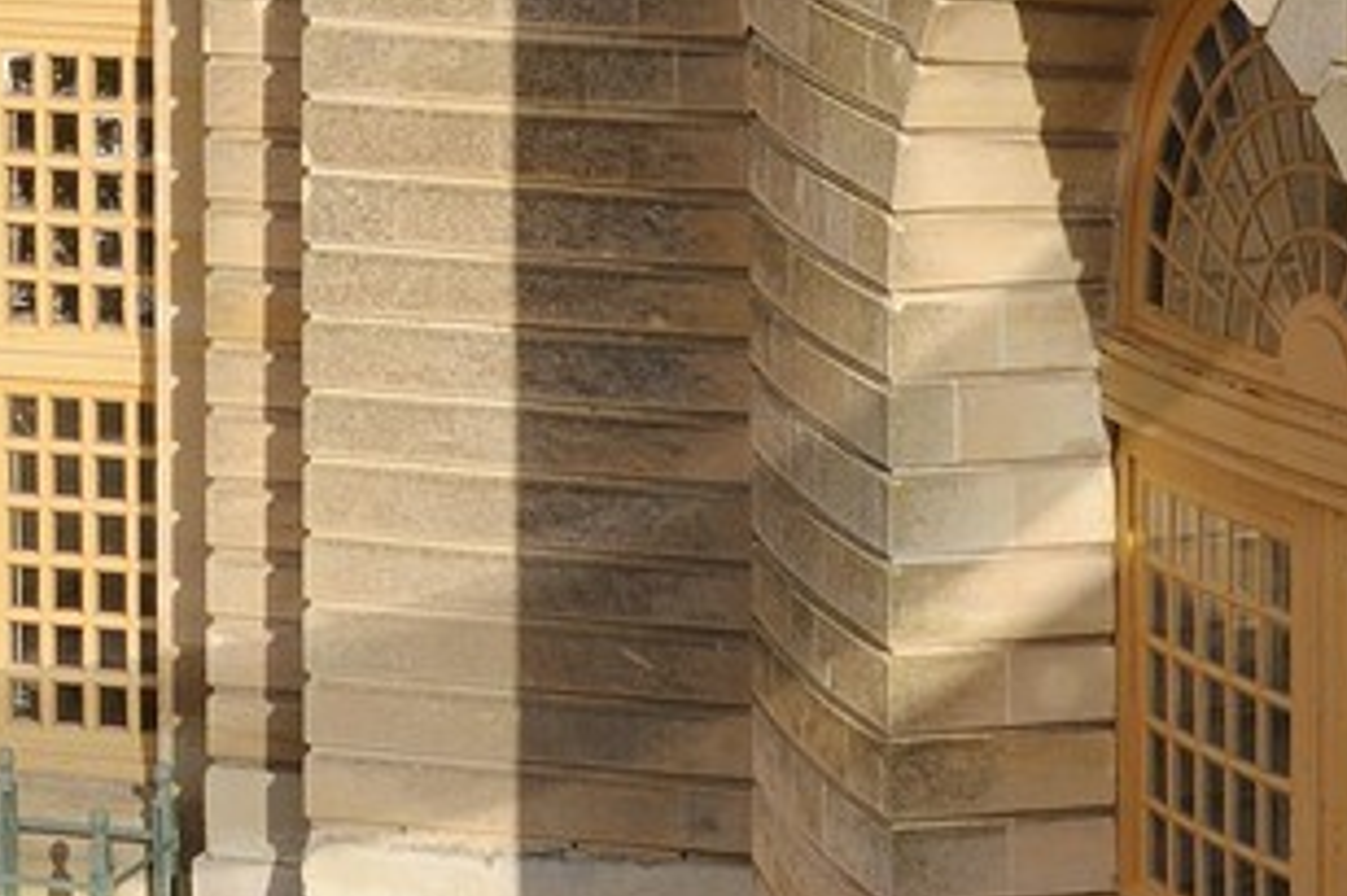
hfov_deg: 9.4
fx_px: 8152
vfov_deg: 6.1
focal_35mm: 218
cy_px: -935
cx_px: -70
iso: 200
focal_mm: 42
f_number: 16
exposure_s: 1/160
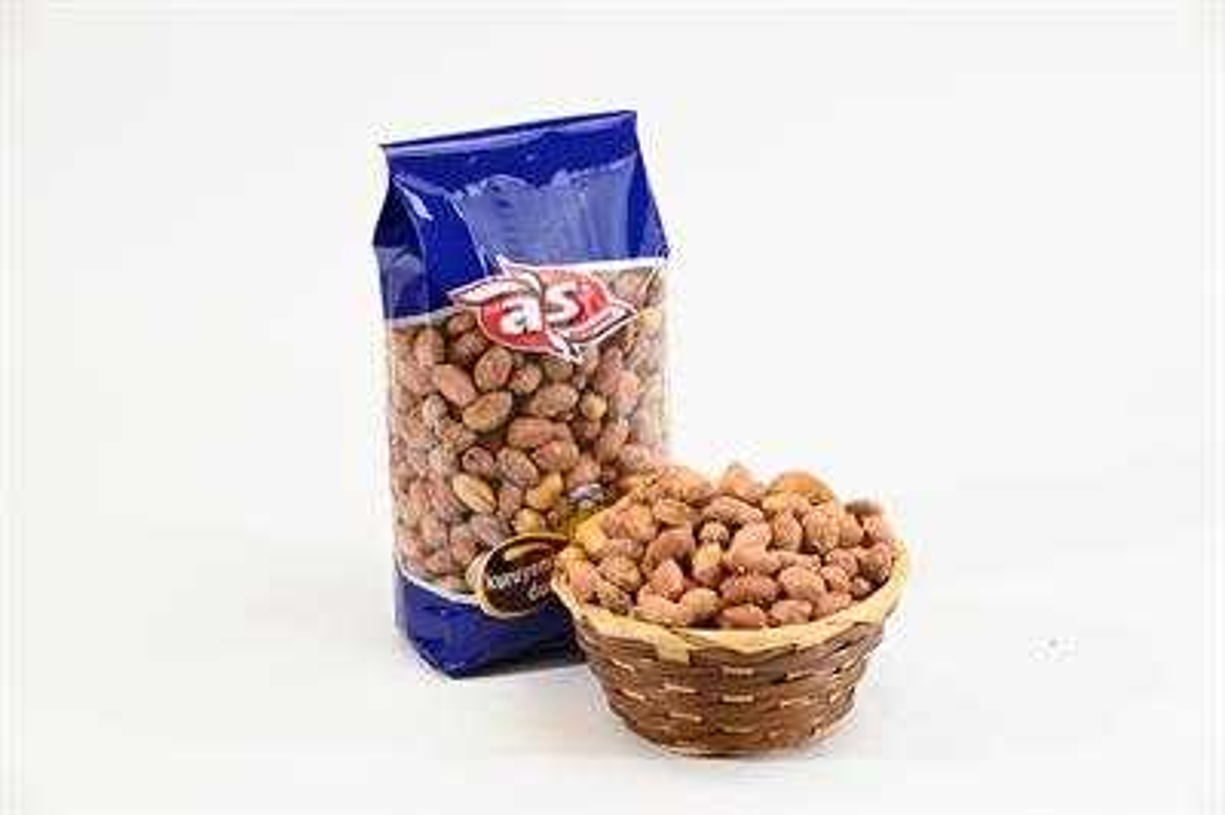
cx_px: 612
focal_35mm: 75
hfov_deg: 27.0
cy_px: 408
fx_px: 2550
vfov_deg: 18.2
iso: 100
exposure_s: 1/40
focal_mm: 50
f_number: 4
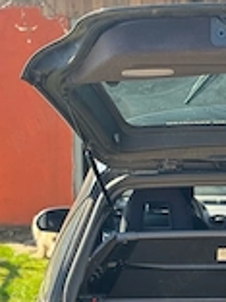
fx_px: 1071
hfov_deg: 11.8
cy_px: 275
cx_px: 259
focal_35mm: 123
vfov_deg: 15.8
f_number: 1.78
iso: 64
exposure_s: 1/425
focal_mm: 6.76
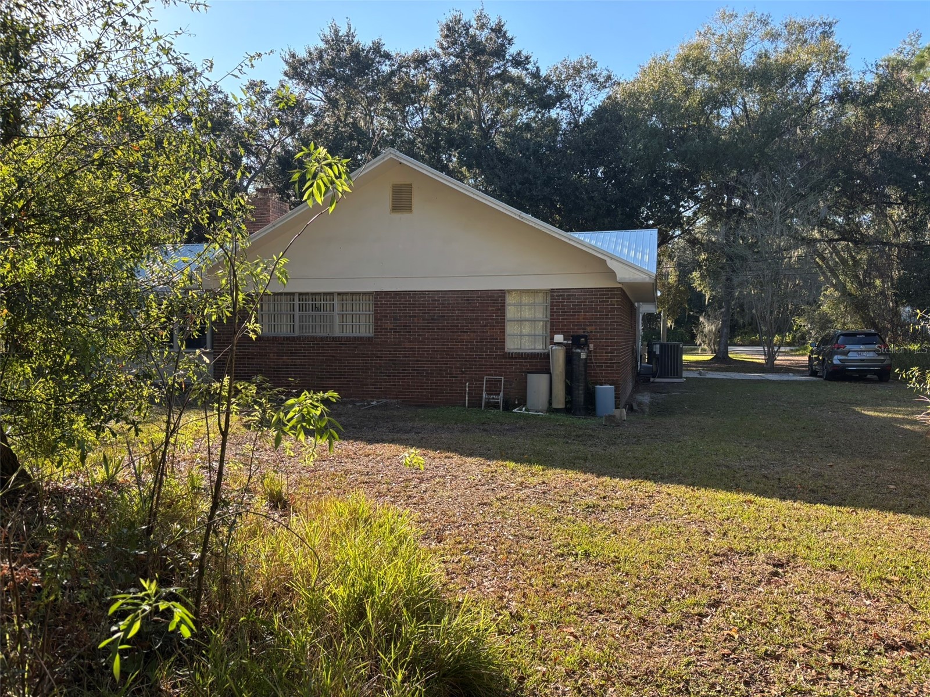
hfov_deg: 67.3
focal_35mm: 26
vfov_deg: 53.1
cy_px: 348
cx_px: 465
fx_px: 699
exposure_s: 1/693
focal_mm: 5.96
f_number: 1.6
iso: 50
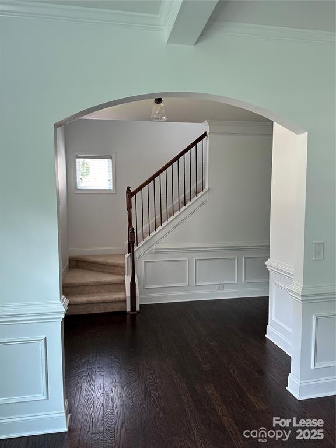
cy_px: 224
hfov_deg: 56.8
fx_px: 311
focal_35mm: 24
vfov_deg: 71.6
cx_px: 168
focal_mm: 6.86
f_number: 1.78
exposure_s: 1/121
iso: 160
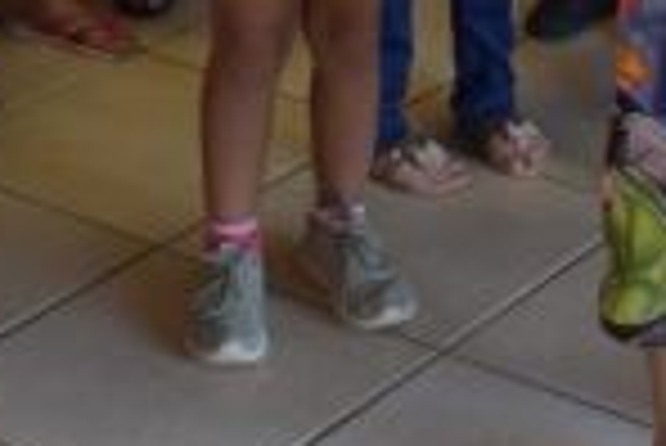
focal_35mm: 140
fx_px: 2592
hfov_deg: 14.6
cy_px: -583
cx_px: 434
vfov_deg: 9.0
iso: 200
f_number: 3.5
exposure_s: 1/60
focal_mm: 18
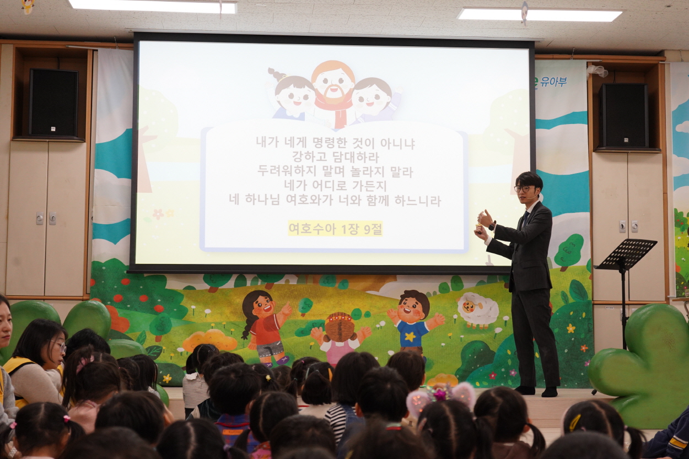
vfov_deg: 22.6
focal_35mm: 60
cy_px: 230
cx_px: 344
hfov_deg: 33.4
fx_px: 1148
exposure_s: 1/200
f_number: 5.6
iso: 2500
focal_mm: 60
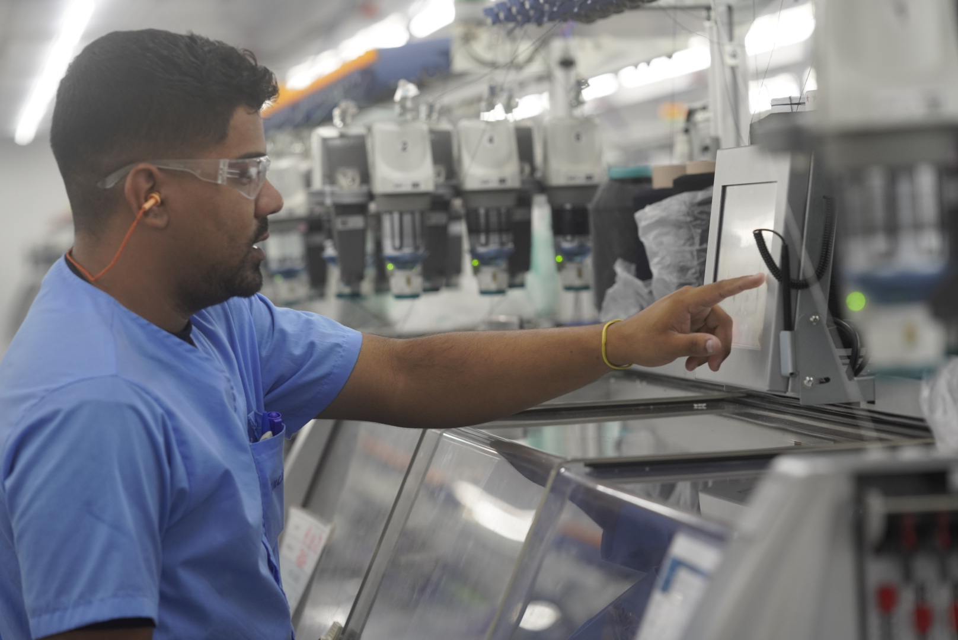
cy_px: 320
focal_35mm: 108
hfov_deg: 18.9
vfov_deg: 12.7
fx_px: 2876
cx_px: 479
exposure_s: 1/200
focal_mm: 108
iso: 1250
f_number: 4
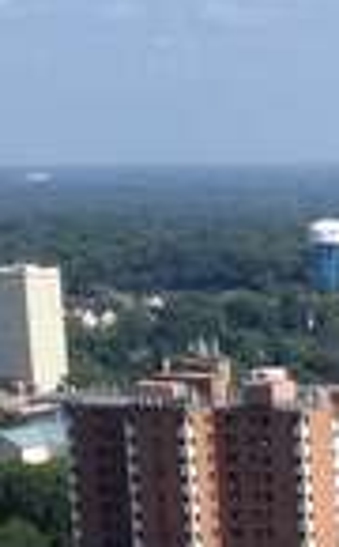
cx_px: 659
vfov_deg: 9.8
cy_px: 939
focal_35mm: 205
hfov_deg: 6.2
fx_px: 3045
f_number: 2.4
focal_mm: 4.28
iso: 64
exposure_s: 1/120
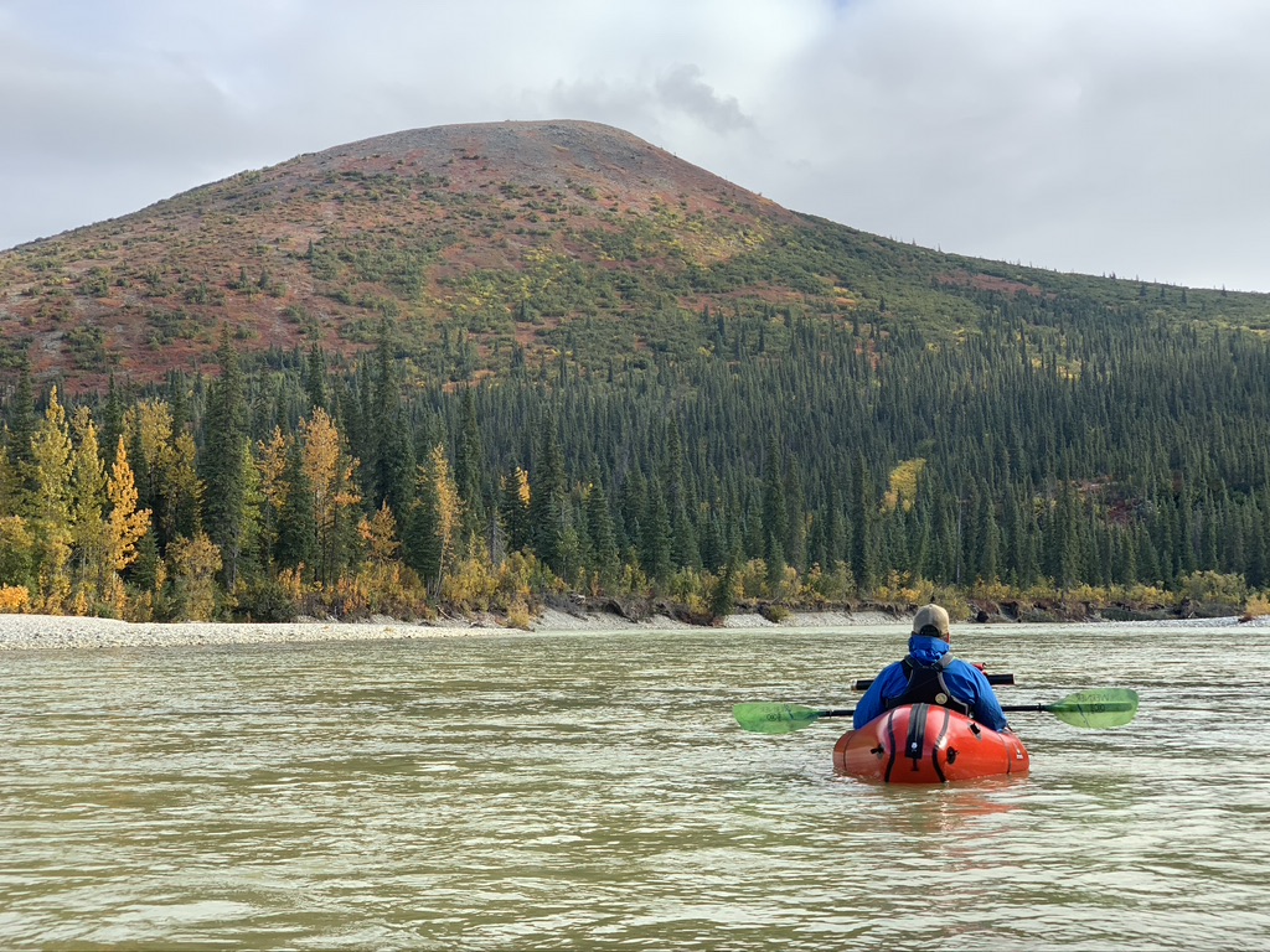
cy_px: 476
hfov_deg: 36.8
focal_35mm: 52
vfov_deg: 28.0
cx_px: 635
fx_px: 1908
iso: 16
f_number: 2.4
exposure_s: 1/505
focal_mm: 6
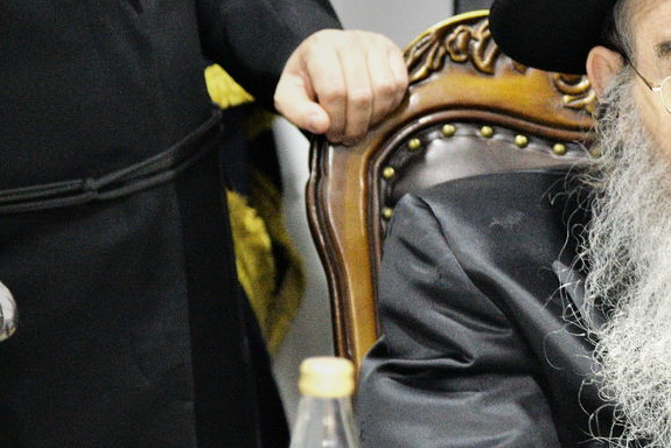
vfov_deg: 6.6
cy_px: 248
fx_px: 3860
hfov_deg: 9.8
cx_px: 741
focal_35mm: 207
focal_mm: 85
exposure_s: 1/100
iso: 2500
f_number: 4
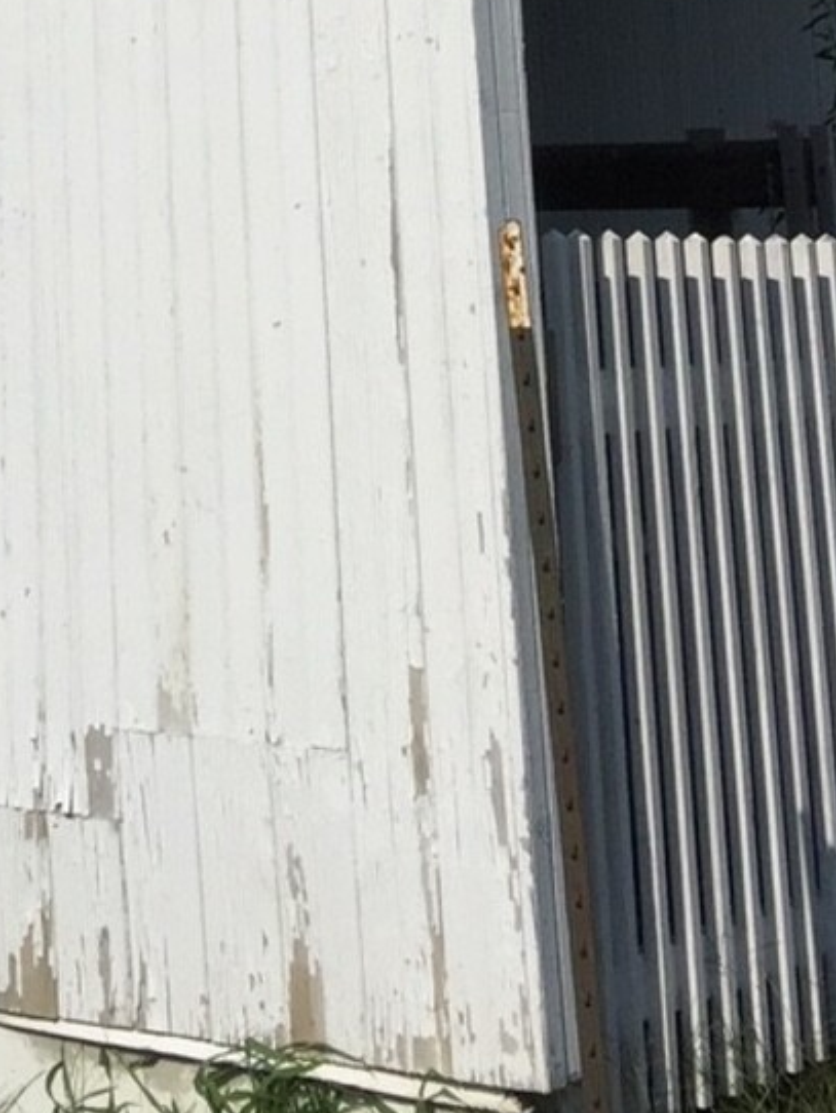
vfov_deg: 16.0
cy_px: -803
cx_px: -261
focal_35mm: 107
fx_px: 3443
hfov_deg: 13.3
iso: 32
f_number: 2.2
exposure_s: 1/4950
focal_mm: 4.15
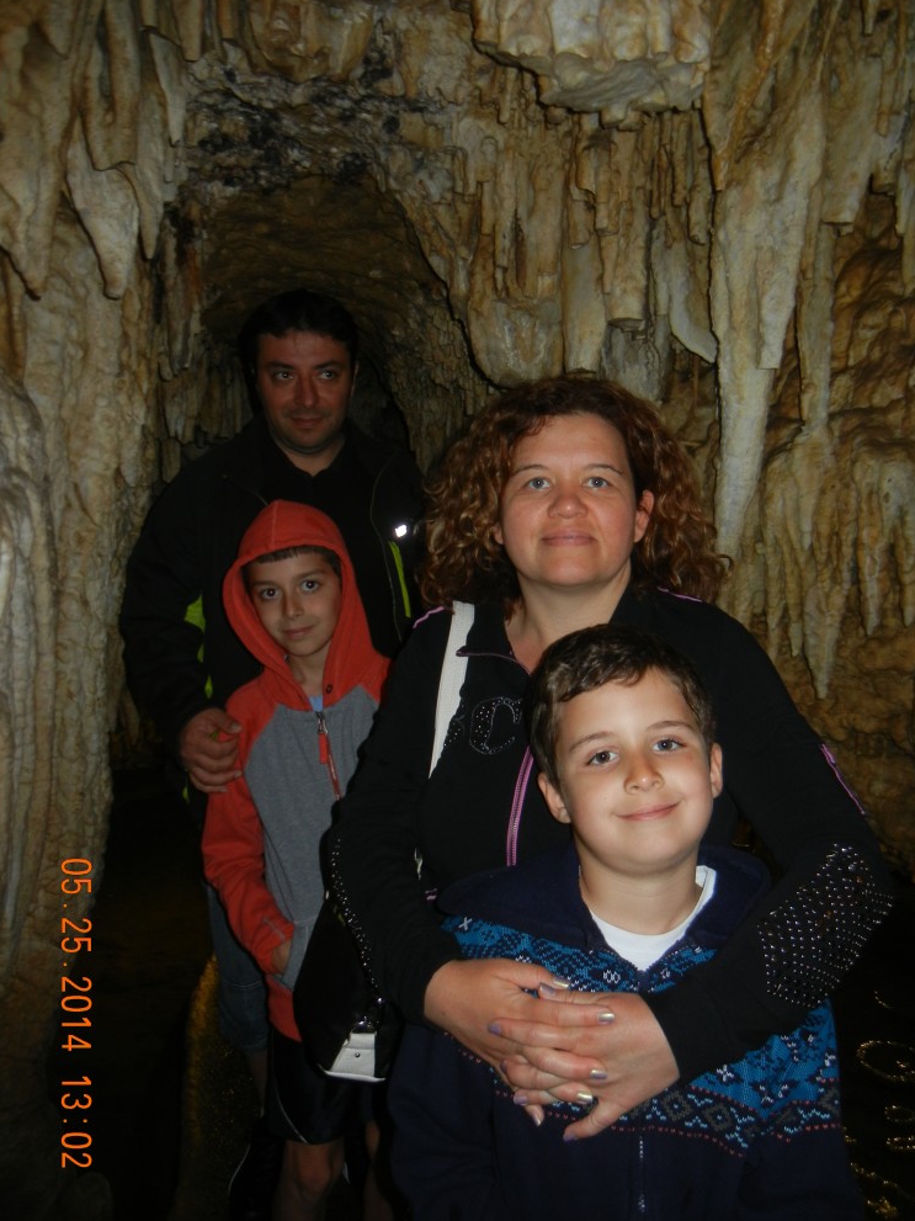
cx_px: 451
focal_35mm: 31
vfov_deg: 58.4
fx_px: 1093
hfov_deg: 45.4
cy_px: 615
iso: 200
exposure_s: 1/30
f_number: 3.5
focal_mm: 5.4
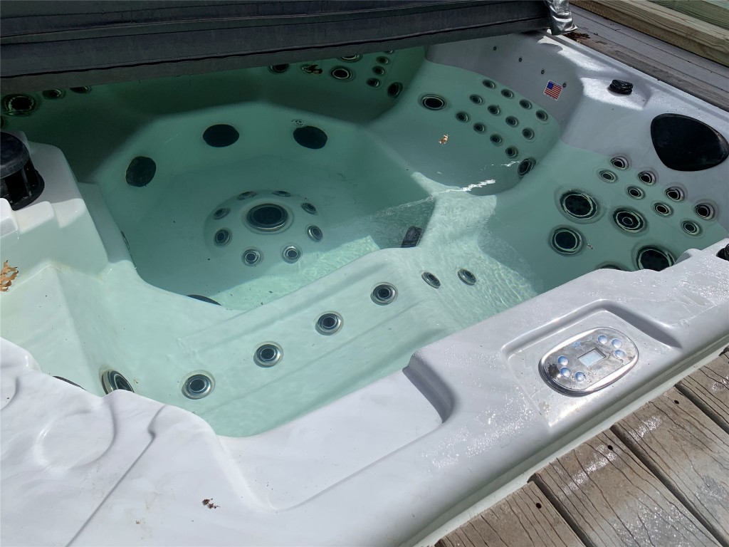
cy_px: 274
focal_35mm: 26
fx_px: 548
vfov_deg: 53.1
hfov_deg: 67.3
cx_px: 364
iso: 25
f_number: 1.8
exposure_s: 1/5405
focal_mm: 4.25
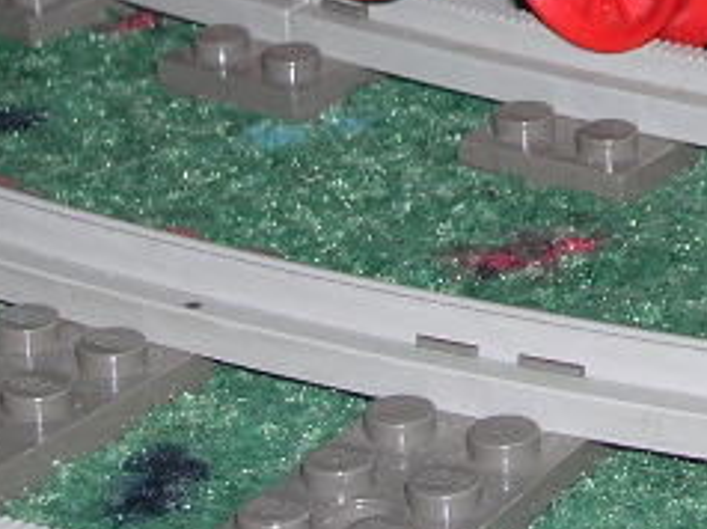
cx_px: 784
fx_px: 4040
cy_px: -166
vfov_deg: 7.4
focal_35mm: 198
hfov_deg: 9.9
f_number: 3.2
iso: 50
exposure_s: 1/60.1
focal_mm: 7.7
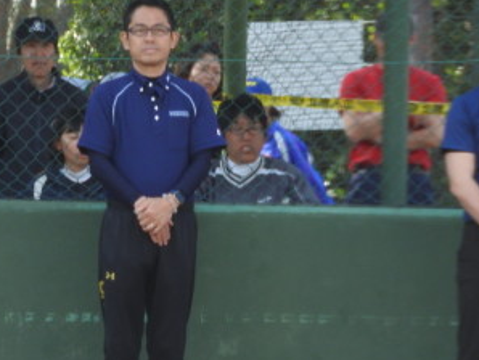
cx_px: 458
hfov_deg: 3.3
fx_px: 8365
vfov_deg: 2.5
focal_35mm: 604
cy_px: 333
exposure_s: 1/125
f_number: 5.5
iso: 125
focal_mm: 53.7
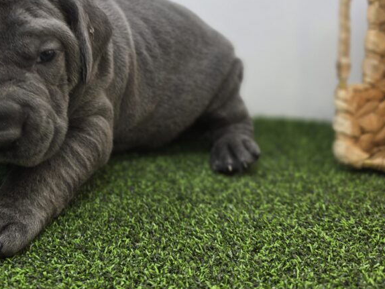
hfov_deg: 44.8
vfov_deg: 34.4
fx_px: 456
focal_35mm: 41
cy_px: 73
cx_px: 115
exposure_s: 1/64.5
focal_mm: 6.3
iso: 25
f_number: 1.7
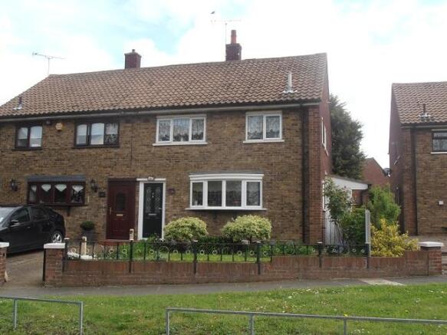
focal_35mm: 44
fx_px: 568
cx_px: 224
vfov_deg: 32.9
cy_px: 168
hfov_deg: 43.0
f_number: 4.2
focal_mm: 7.87
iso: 80
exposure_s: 1/400
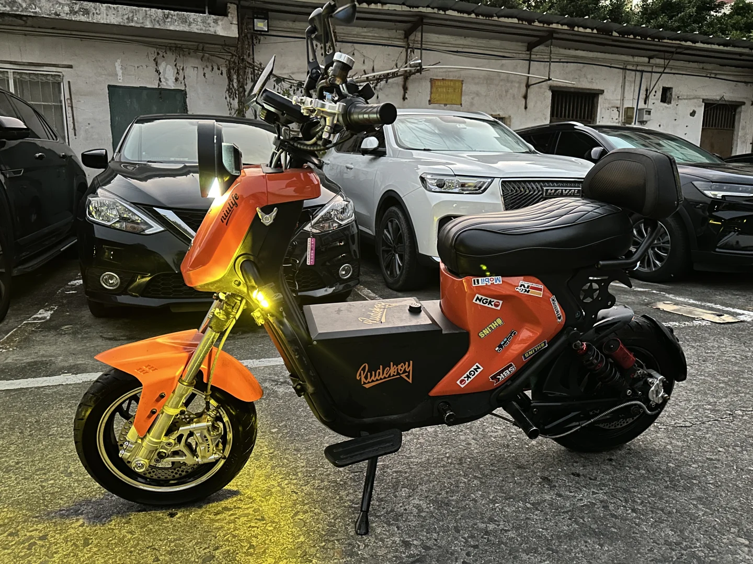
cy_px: 282
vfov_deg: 56.8
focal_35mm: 24
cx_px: 376
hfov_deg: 71.6
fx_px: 522
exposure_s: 1/9
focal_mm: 6.86
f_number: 1.78
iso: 1000
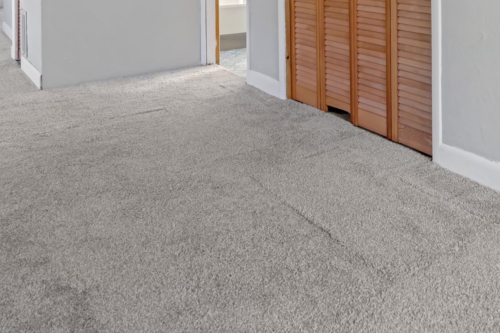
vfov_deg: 30.3
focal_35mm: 38
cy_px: -58
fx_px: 528
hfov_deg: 48.8
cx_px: 372
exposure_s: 1/30
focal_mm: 16
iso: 800
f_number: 8
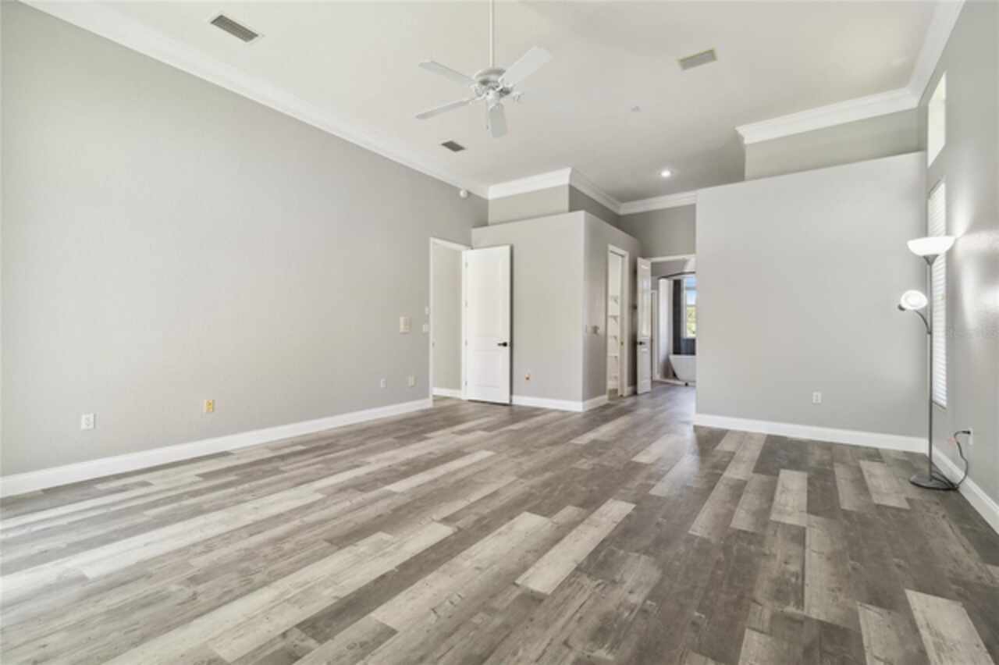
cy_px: 332
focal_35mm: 15
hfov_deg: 100.4
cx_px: 500
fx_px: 416
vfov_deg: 77.3
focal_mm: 10
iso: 100
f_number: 7.1
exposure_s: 1/13
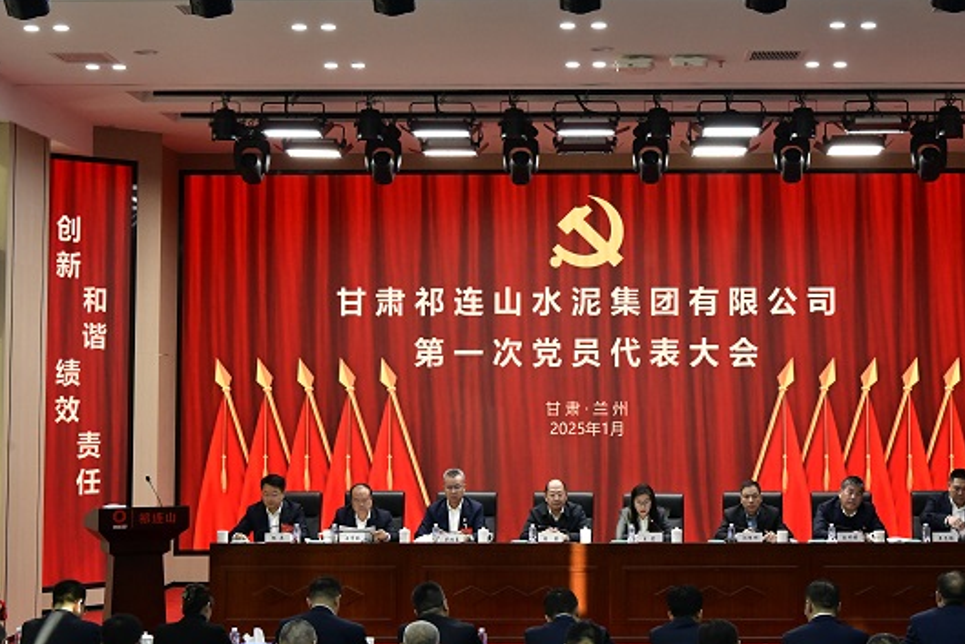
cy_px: 254
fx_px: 1823
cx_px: 569
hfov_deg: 29.6
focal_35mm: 68
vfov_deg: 20.0
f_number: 9
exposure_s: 1/320
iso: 6400
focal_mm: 48
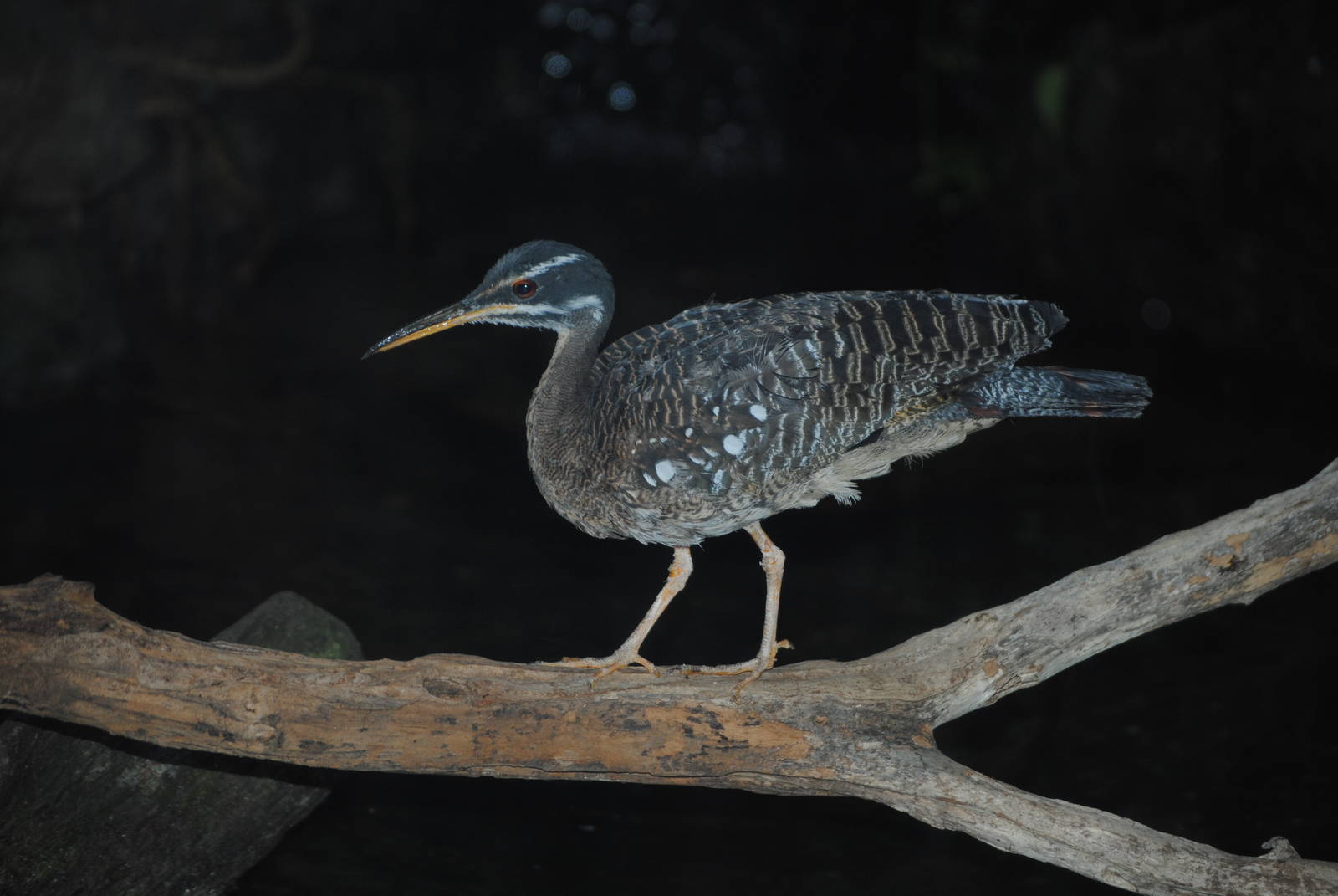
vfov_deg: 6.8
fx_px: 7535
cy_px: 448
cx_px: 669
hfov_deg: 10.1
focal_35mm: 202
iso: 200
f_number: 5
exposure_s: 1/60
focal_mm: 135
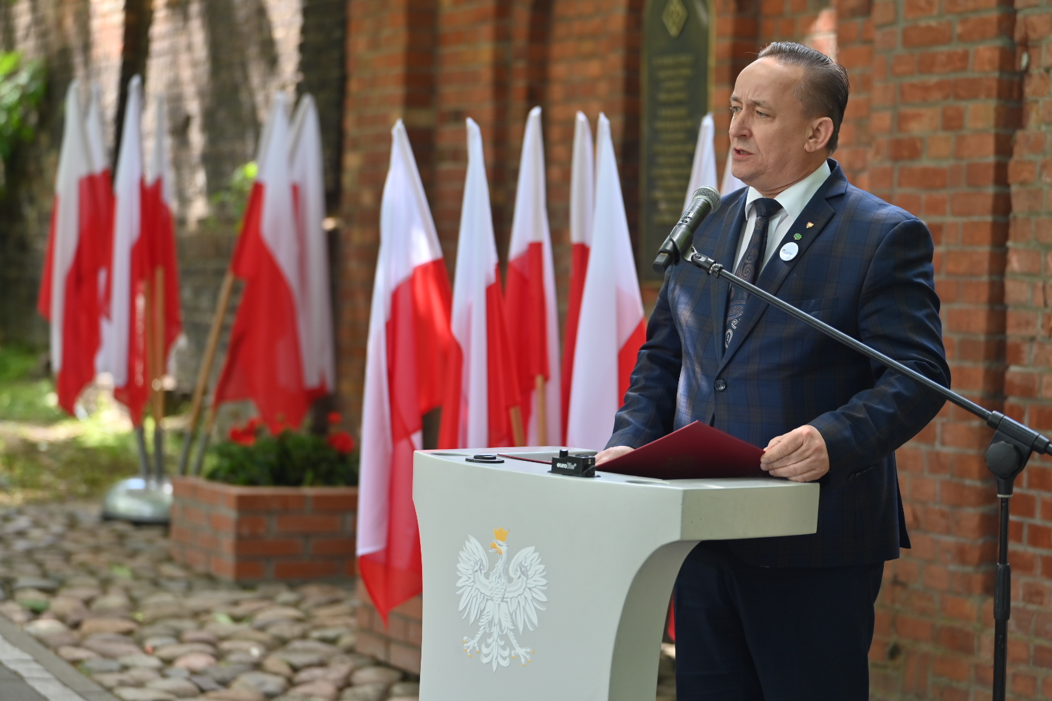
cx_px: 526
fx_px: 2922
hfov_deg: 20.4
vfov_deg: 13.7
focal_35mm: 100
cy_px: 350
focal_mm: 100
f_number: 2.8
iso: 320
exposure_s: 1/400
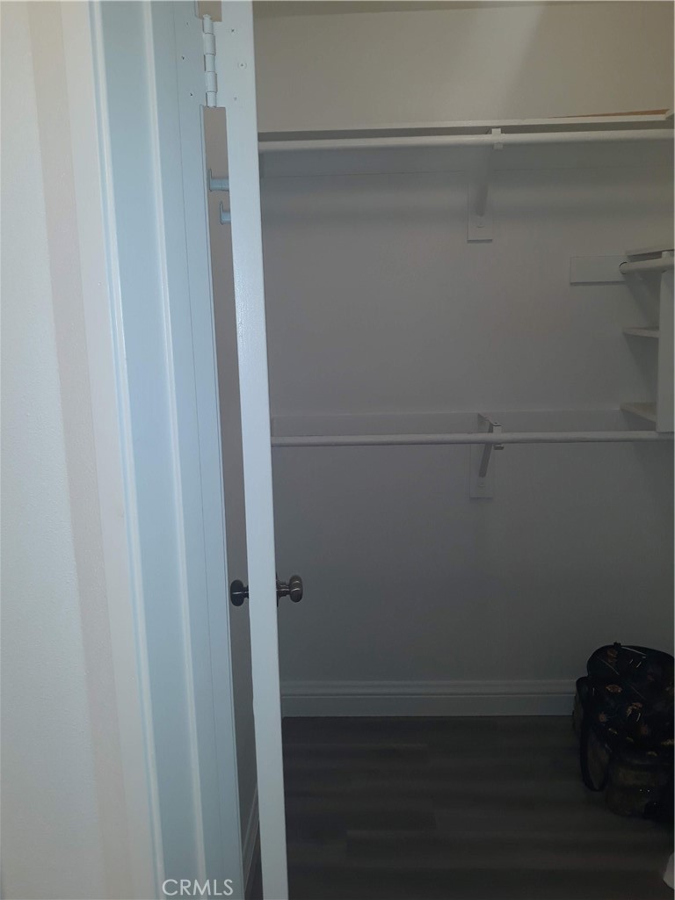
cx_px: 338
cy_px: 450
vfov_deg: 63.4
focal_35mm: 28
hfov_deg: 49.7
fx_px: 728
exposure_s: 1/40
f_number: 1.7
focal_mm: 3.7
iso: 64
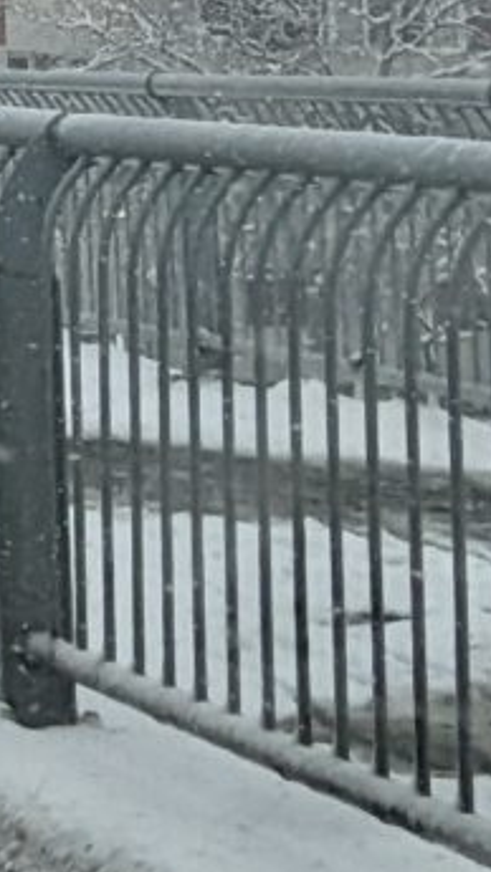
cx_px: -1281
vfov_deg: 9.3
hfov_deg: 5.1
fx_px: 5047
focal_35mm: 218
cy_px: -794
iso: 84
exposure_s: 1/1235
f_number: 1.73
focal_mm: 4.38
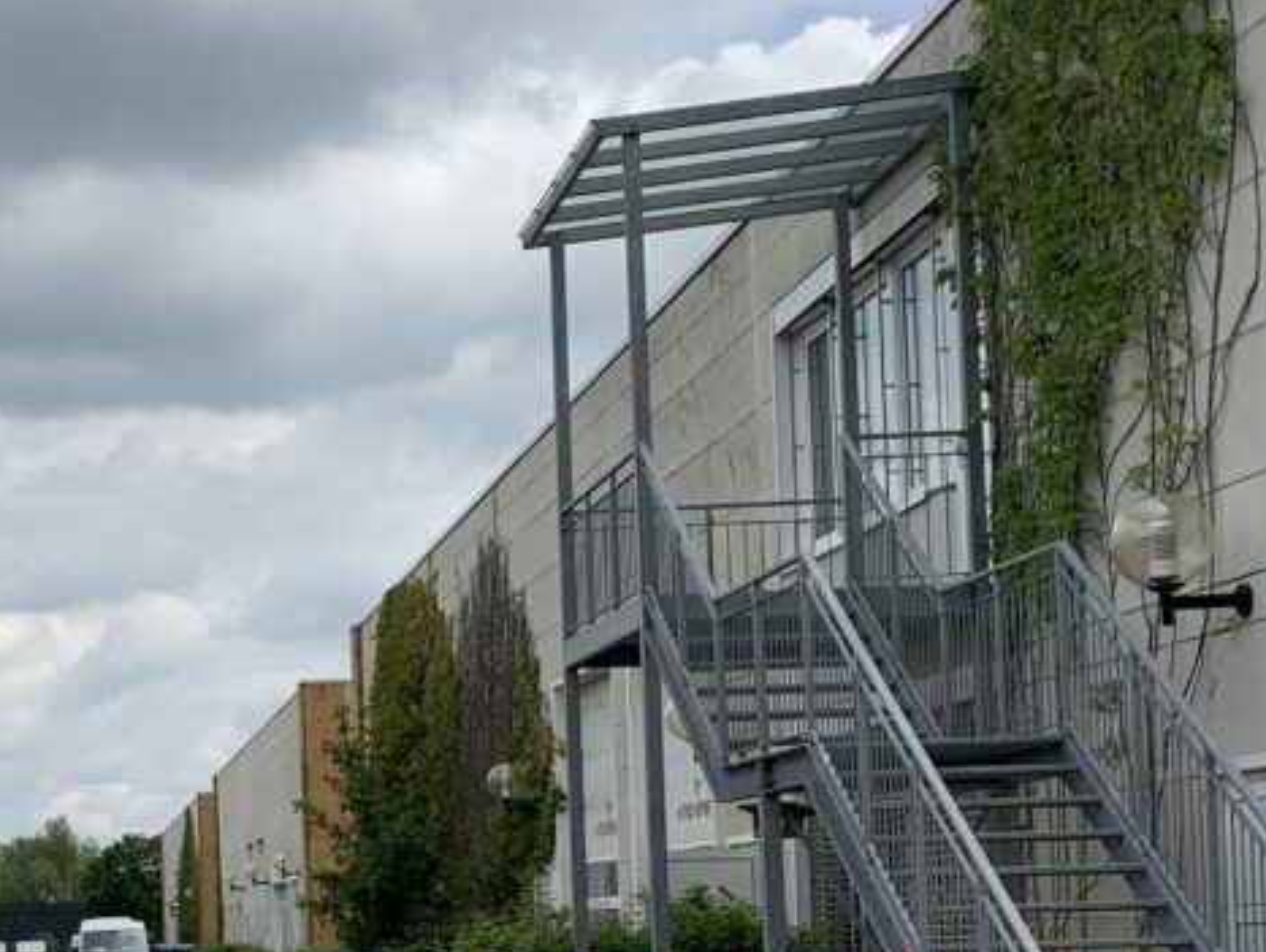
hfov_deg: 24.4
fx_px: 2708
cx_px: -157
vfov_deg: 19.5
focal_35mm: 74
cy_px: 865
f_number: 1.8
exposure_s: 1/3185
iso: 25
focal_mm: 4.25
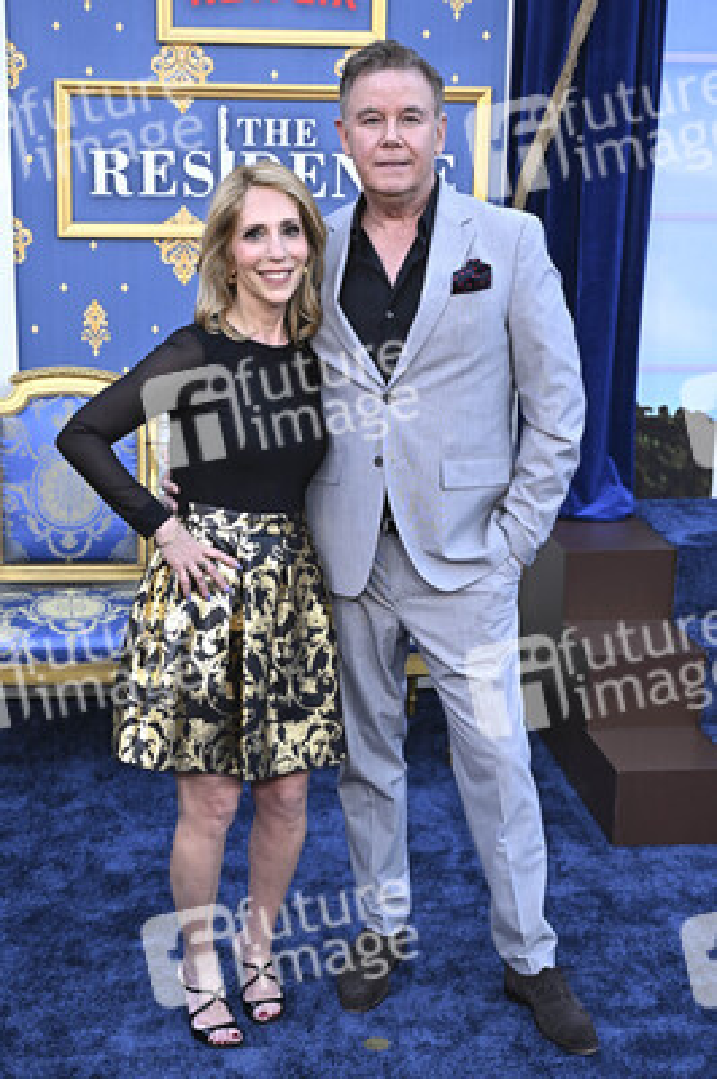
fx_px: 1317
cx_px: 358
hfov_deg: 30.5
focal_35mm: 44
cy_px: 540
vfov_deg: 44.5
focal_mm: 44
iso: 800
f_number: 6.3
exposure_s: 1/250
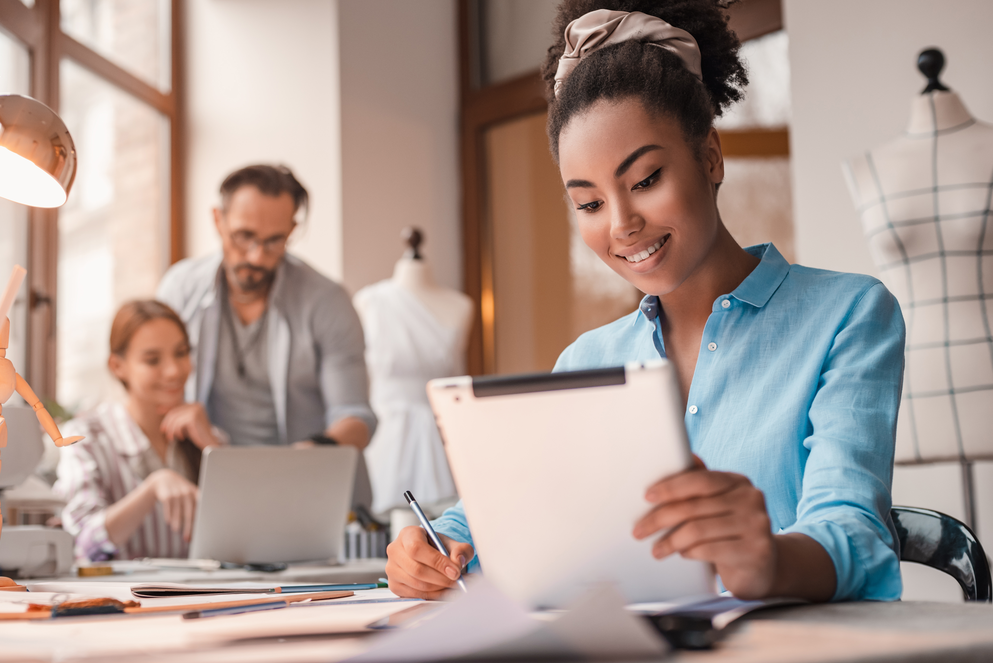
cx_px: 453
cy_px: 305
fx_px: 1518
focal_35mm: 55
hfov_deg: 36.2
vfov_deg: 24.6
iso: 640
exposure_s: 1/100
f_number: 3.2
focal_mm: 50
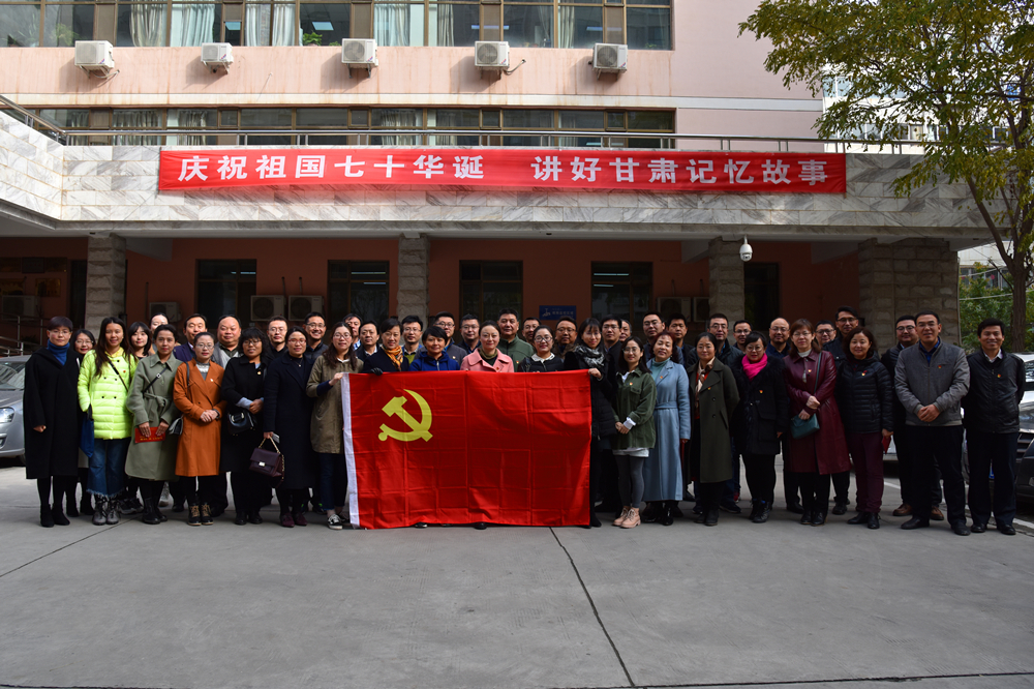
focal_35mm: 24
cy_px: 344
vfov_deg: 53.1
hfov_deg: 73.8
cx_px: 517
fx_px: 689
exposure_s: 1/160
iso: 80
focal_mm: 24
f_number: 6.3
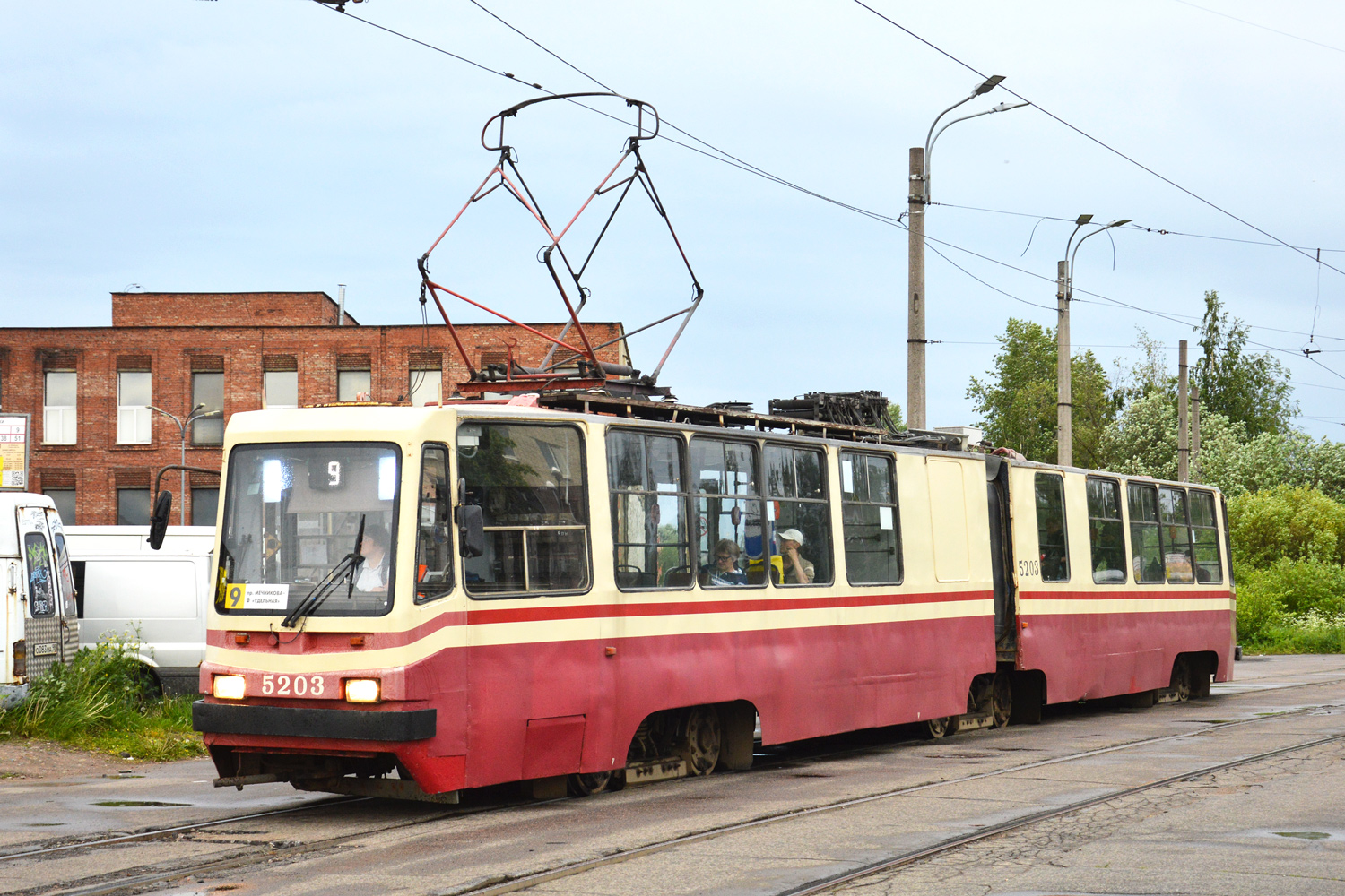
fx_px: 2241
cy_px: 448
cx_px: 672
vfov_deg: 22.6
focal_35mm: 60
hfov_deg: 33.4
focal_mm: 40
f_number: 5.6
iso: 400
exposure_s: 1/60
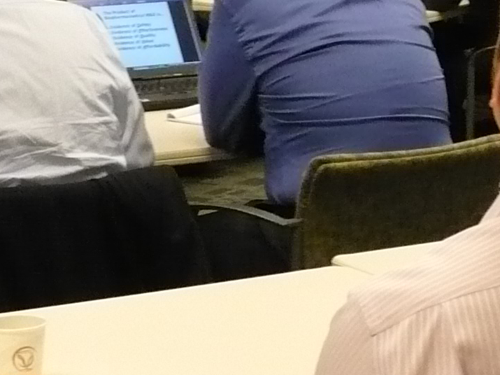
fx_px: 2296
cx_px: 523
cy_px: -57
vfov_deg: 9.2
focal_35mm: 159
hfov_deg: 12.3
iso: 320
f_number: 2.8
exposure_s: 1/30
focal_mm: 6.1
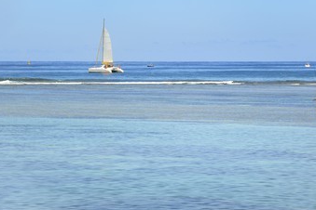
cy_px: 90
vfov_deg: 5.5
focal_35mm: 248
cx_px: 191
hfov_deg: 8.3
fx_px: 2177
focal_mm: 200
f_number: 13
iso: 200
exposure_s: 1/320
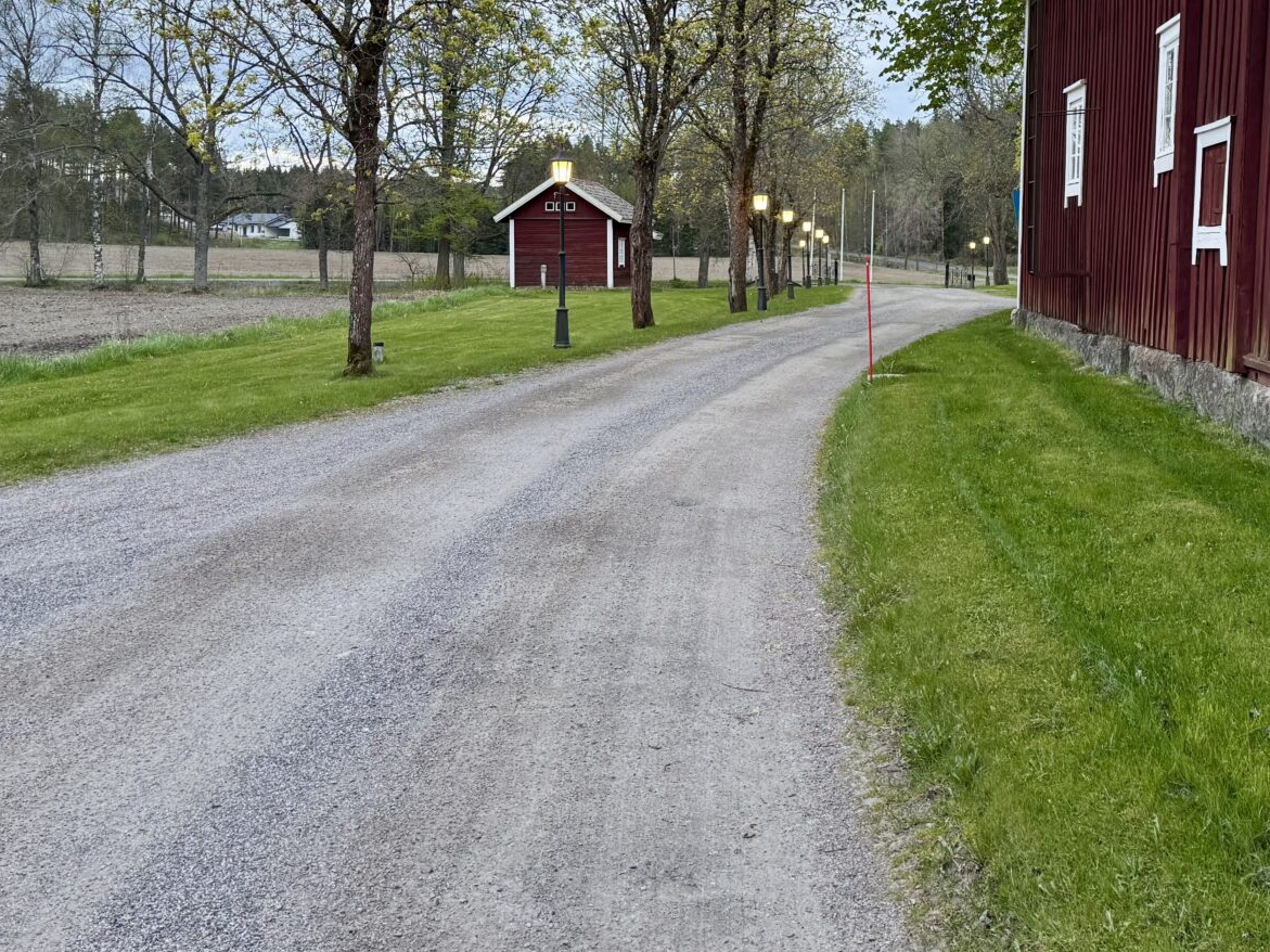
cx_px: 689
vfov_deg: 34.4
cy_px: 232
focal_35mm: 41
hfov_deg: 45.7
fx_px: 1504
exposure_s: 1/50
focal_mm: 6.76
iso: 160
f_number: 1.78
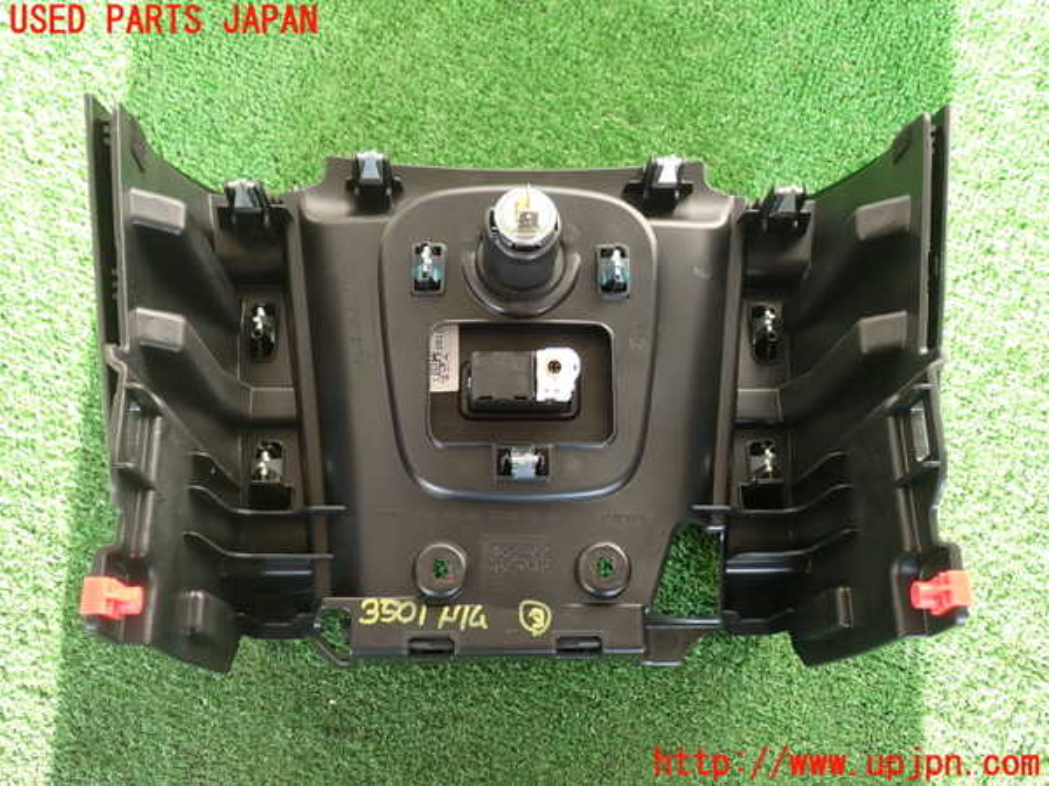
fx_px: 1091
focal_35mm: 36
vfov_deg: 39.7
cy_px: 393
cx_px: 524
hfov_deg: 51.4
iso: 100
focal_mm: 6.37
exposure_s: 1/80
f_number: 2.5
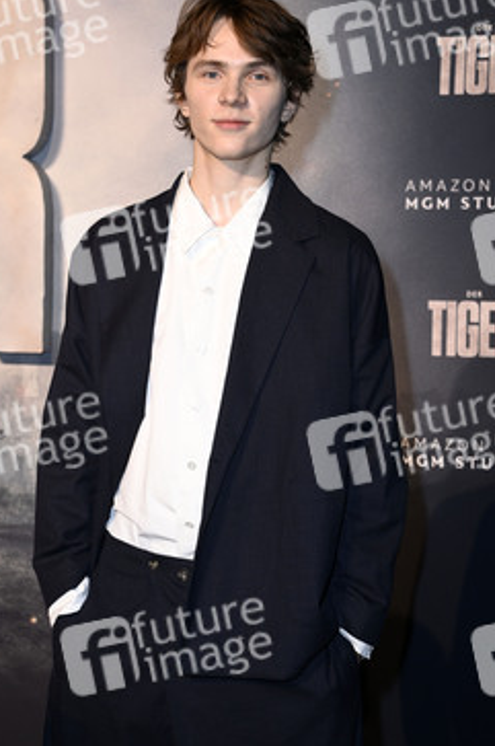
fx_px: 1551
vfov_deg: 27.0
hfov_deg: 18.1
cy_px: 339
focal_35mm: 75
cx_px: 226
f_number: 5.6
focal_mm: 68
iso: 640
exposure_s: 1/200
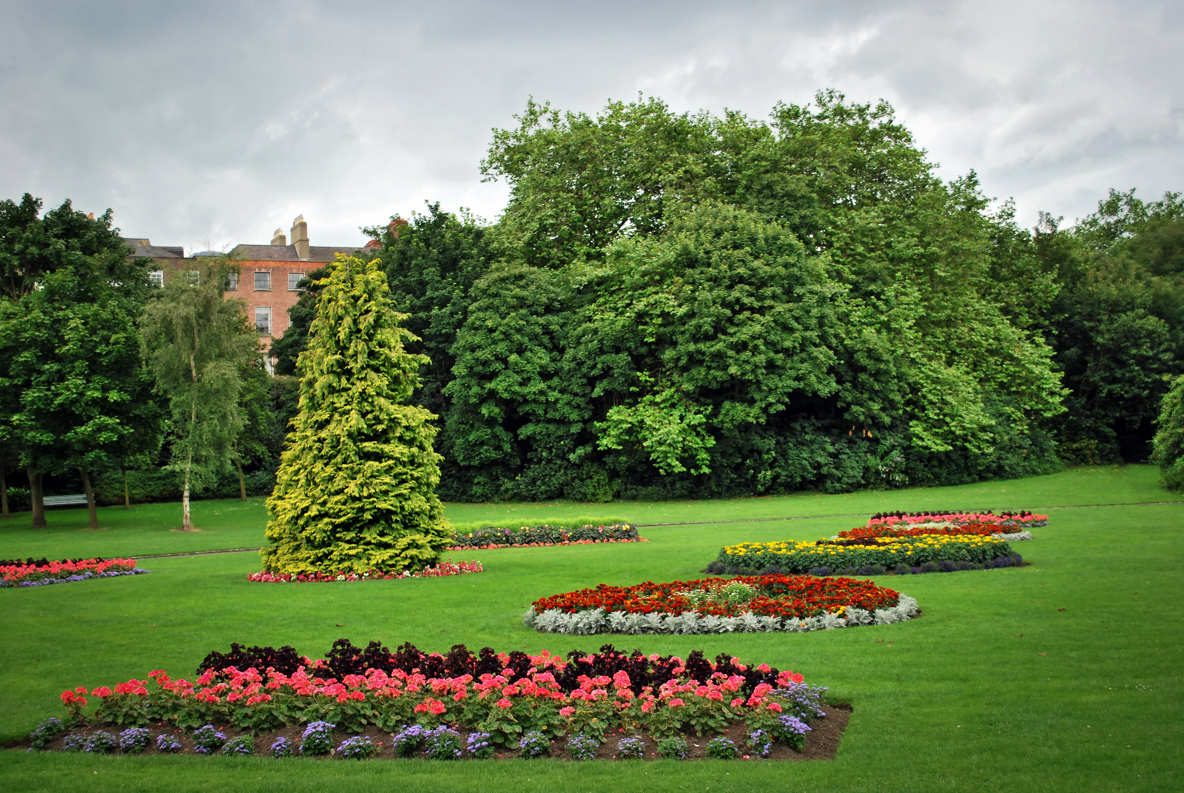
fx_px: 1482
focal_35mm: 45
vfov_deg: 29.9
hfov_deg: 43.6
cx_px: 592
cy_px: 396
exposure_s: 1/125
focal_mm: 30
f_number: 4.8
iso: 140
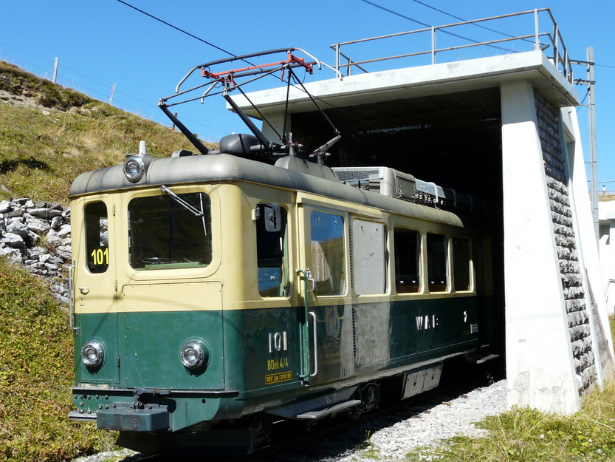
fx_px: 853
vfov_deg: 30.2
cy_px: 259
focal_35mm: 48
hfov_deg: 39.6
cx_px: 273
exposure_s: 1/400
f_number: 5
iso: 100
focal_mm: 6.5
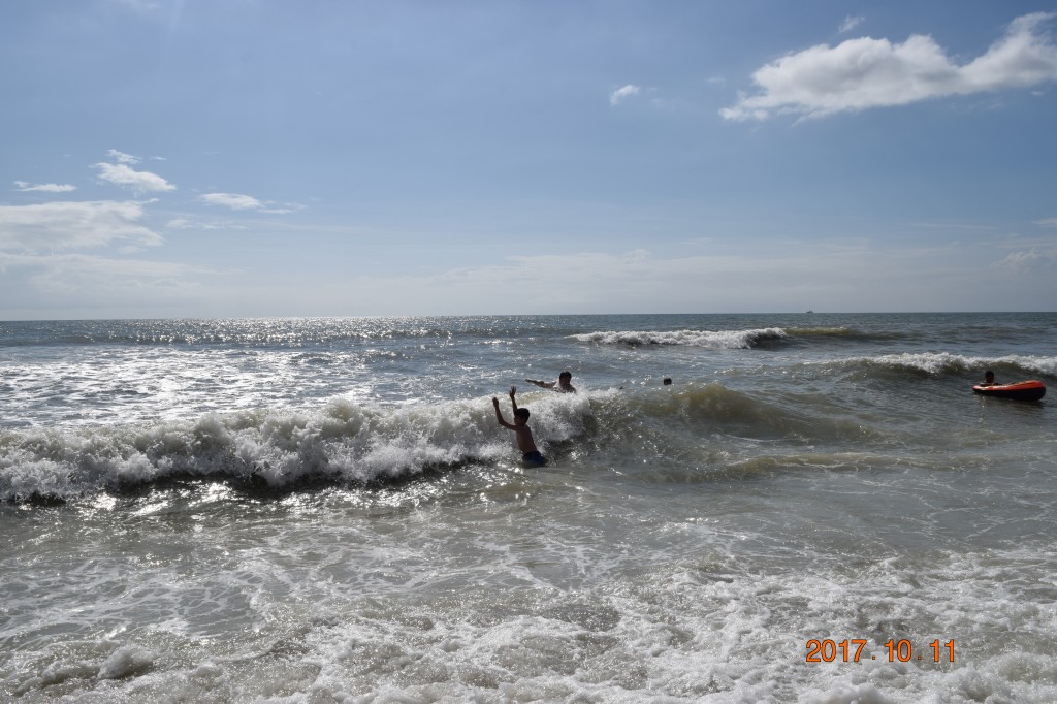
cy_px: 352
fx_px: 880
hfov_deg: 61.9
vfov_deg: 43.6
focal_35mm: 30
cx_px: 528
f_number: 13
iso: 200
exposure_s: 1/800
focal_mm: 20
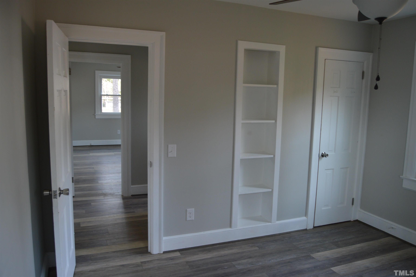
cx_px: 208
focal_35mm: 27
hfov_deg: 67.4
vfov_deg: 47.8
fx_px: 312
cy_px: 138
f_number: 3.5
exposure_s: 1/60
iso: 450
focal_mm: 18
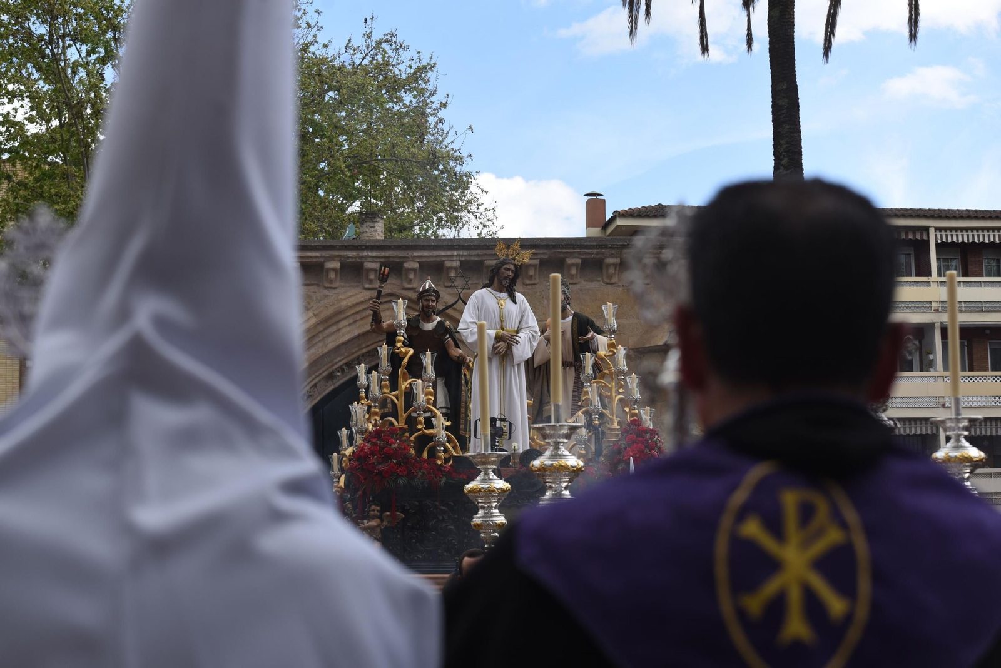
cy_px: 334
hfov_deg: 28.8
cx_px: 500
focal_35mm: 70
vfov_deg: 19.5
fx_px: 1947
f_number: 5
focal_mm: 70
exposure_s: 1/250
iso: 110
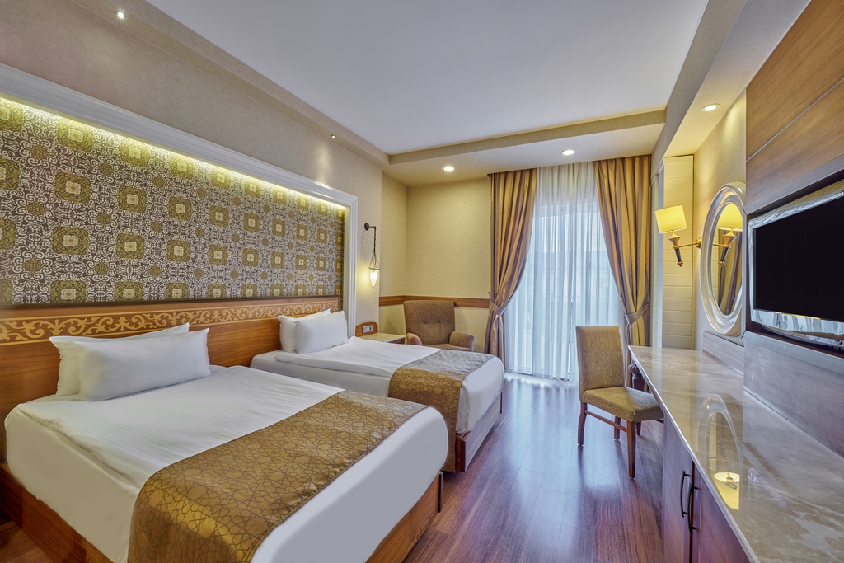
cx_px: 422
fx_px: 328
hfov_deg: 104.2
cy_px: 282
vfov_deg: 81.2
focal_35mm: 14
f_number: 7.1
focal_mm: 14
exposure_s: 10
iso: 100
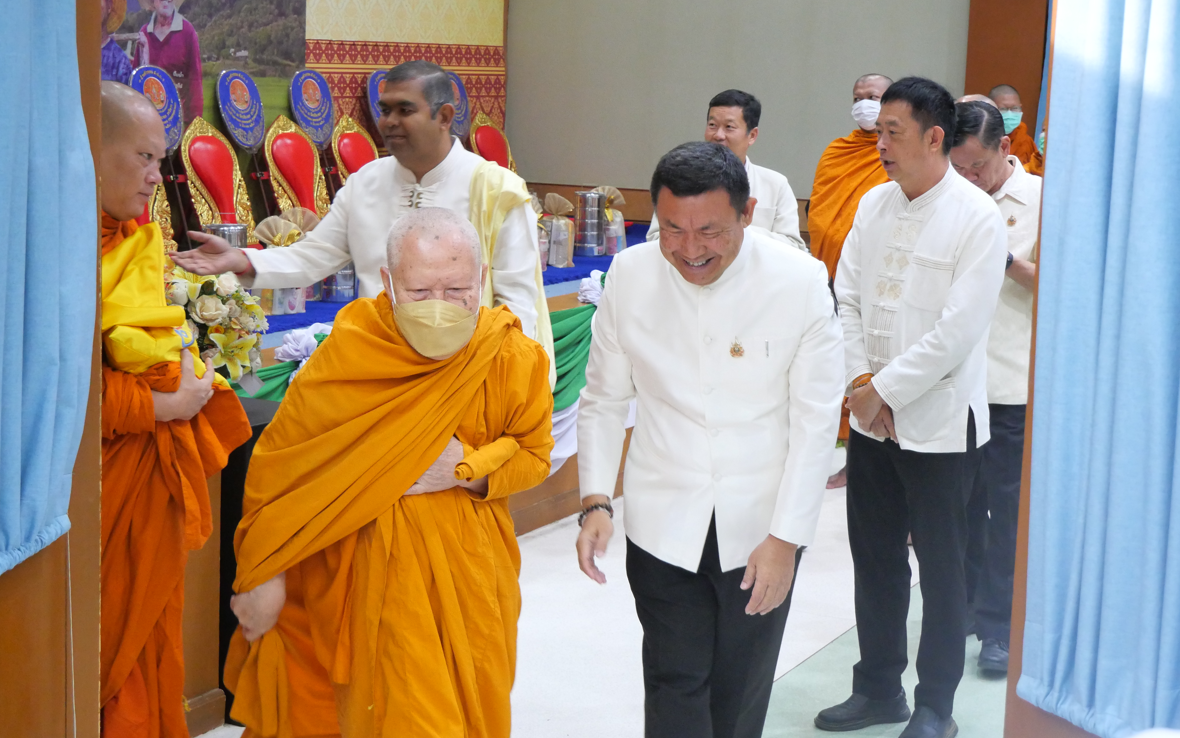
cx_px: 584
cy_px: 357
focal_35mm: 58
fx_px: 1865
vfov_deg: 22.4
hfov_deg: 35.1
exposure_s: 1/80
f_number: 4.6
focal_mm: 27
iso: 3200
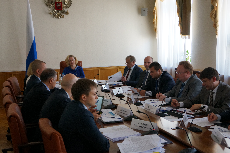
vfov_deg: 26.9
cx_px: 117
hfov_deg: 39.6
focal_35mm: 50
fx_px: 319
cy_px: 78
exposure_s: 1/160
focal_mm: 32
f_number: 4
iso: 1000
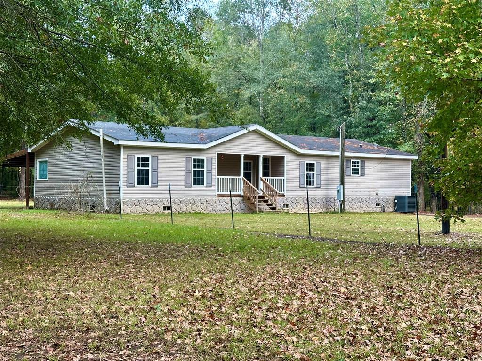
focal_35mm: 48
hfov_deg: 39.7
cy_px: 180
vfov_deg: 30.3
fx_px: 668
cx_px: 241
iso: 125
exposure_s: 1/60
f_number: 1.78
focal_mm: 6.86
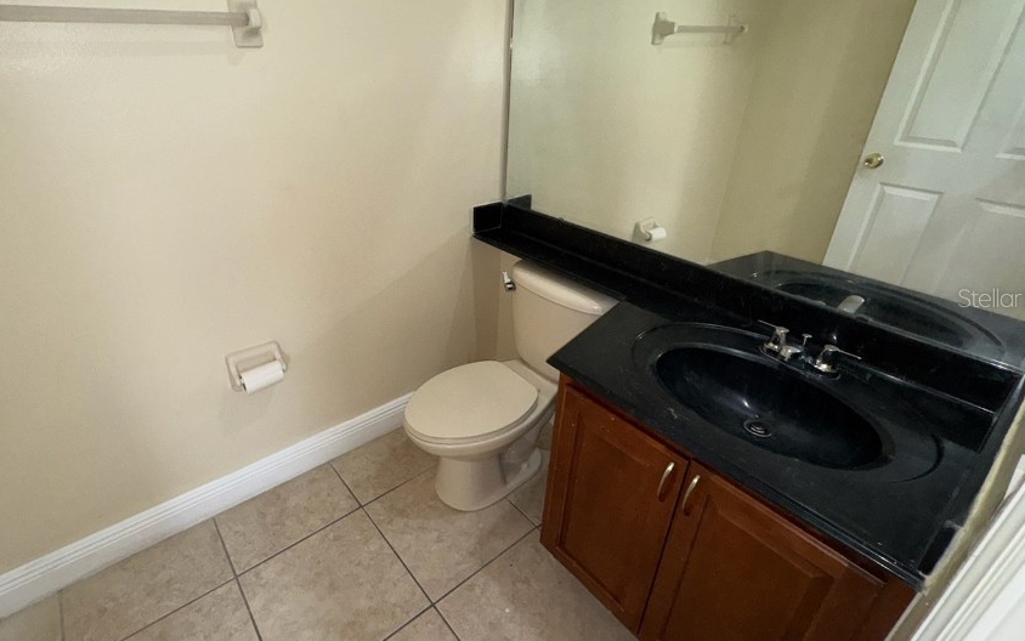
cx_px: 451
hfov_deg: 90.7
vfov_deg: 65.0
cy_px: 297
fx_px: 503
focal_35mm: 18
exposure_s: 1/60
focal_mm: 2.22
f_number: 2.2
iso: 125
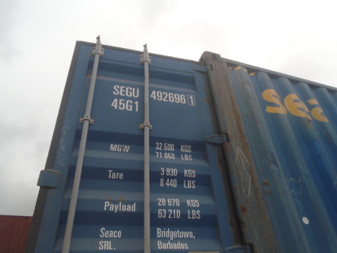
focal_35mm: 26
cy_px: 126
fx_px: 253
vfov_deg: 53.1
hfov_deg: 67.3
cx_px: 168
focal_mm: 4.6
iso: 100
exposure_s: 1/60
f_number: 3.2
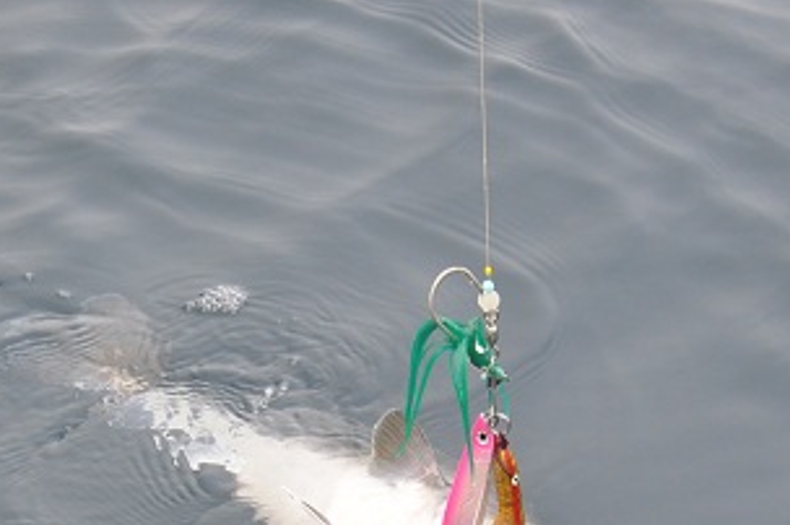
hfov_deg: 11.5
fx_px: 3902
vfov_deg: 7.6
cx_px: 226
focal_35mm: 178
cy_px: 665
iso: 400
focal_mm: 42
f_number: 6.3
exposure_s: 1/160
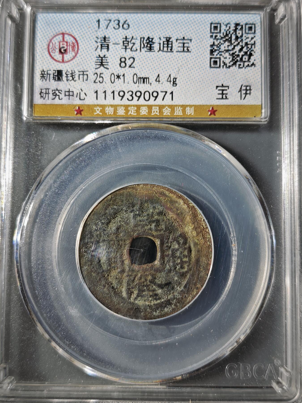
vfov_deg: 42.1
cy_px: 202
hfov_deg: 32.2
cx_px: 151
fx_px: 523
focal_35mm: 45
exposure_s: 1/209
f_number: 1.63
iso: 50
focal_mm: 5.85
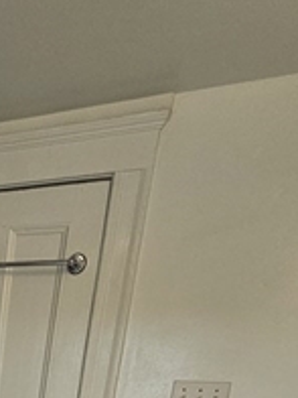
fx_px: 585
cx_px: -132
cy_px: 601
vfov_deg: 26.6
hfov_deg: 23.6
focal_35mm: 51
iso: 80
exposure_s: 1/60
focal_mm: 2.2
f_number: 2.2
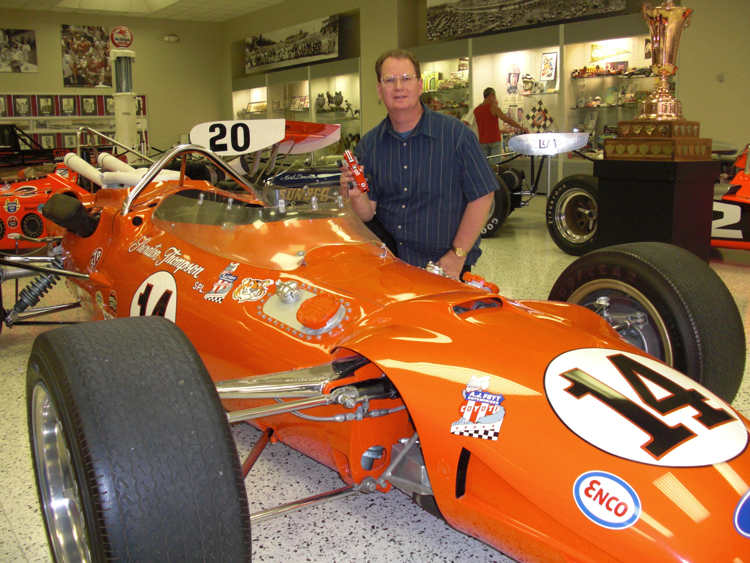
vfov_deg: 39.7
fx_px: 780
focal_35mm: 36
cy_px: 282
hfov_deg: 51.4
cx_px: 375
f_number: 2.8
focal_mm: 6.3
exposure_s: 1/60
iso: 200
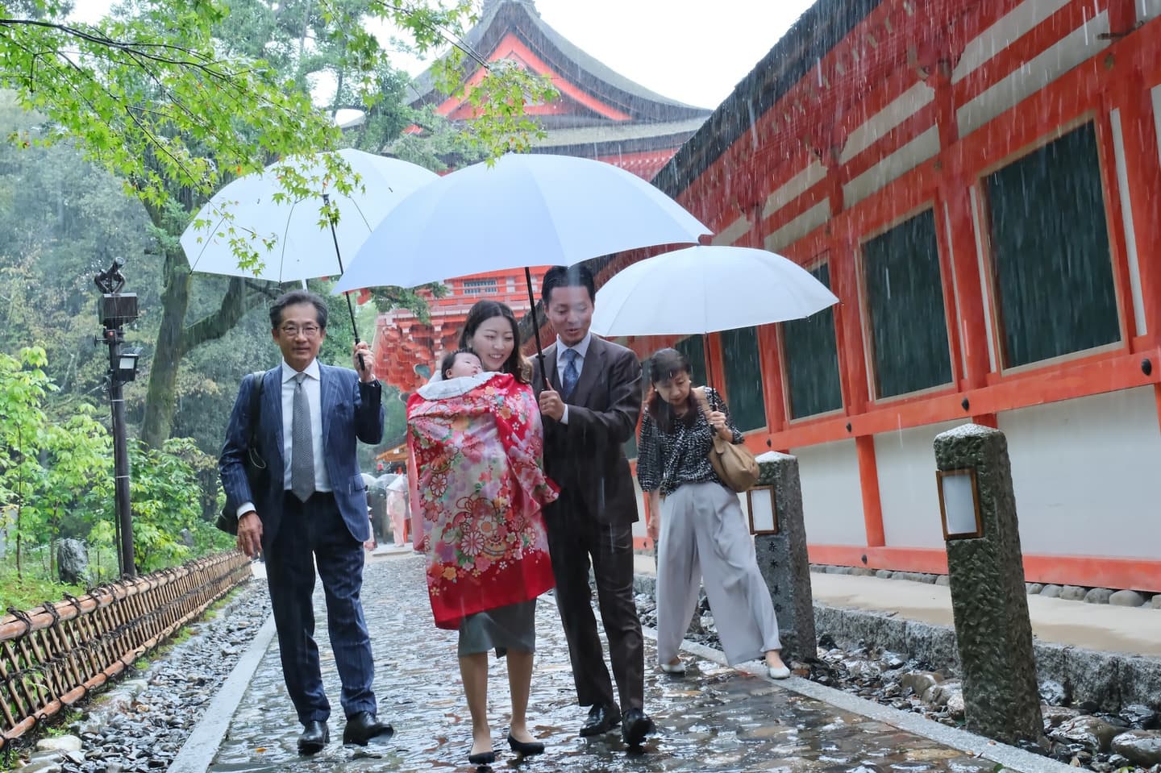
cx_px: 580
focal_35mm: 45
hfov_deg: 43.6
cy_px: 386
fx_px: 1451
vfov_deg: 29.8
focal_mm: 30.1
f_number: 6.3
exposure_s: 1/100
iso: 3200
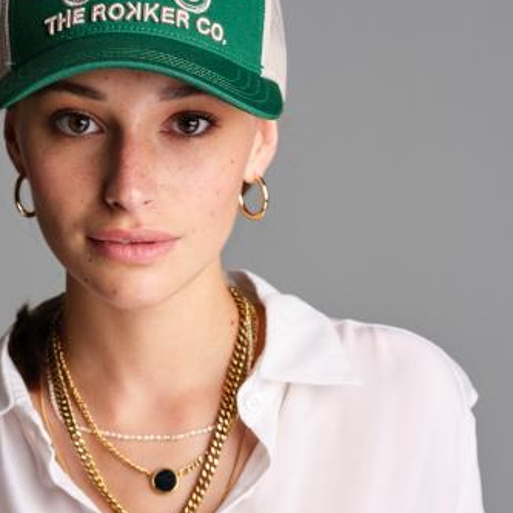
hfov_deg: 13.4
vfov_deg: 13.1
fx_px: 2180
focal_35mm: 130
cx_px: 143
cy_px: 585
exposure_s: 1/125
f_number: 8
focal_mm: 63
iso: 100
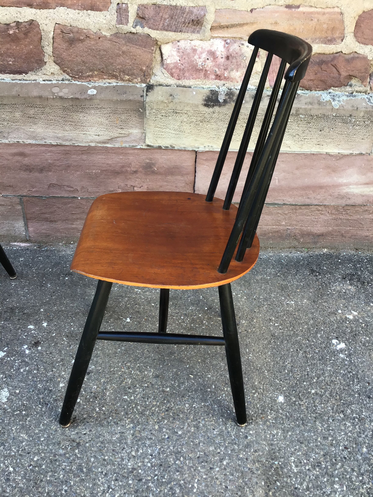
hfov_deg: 45.4
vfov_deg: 58.4
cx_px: 186
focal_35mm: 31
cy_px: 248
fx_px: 445
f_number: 2.4
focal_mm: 3.3
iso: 32
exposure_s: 1/100
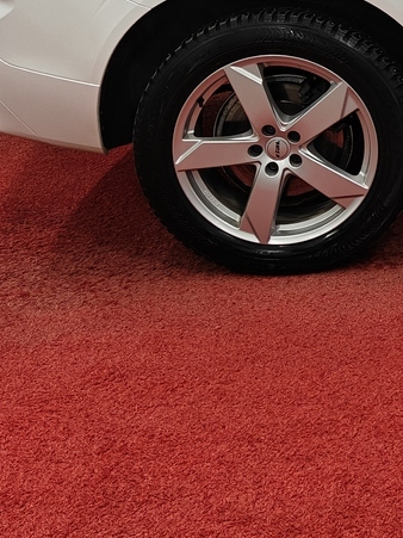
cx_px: 687
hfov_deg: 15.6
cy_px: -7
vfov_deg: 22.6
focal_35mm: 83
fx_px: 1289
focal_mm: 5.59
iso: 50
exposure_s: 1/100
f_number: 1.8
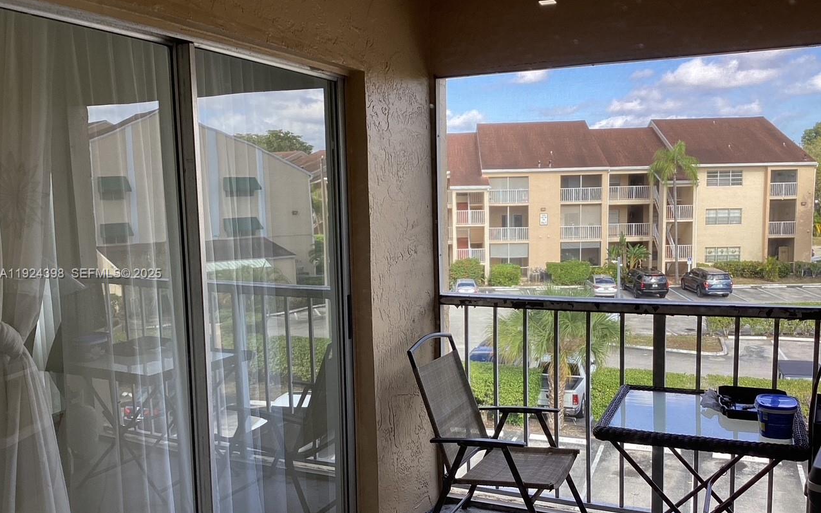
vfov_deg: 38.3
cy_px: 274
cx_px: 410
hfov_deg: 58.1
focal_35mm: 33
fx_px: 738
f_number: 2.4
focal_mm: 3.3
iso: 25
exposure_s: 1/120
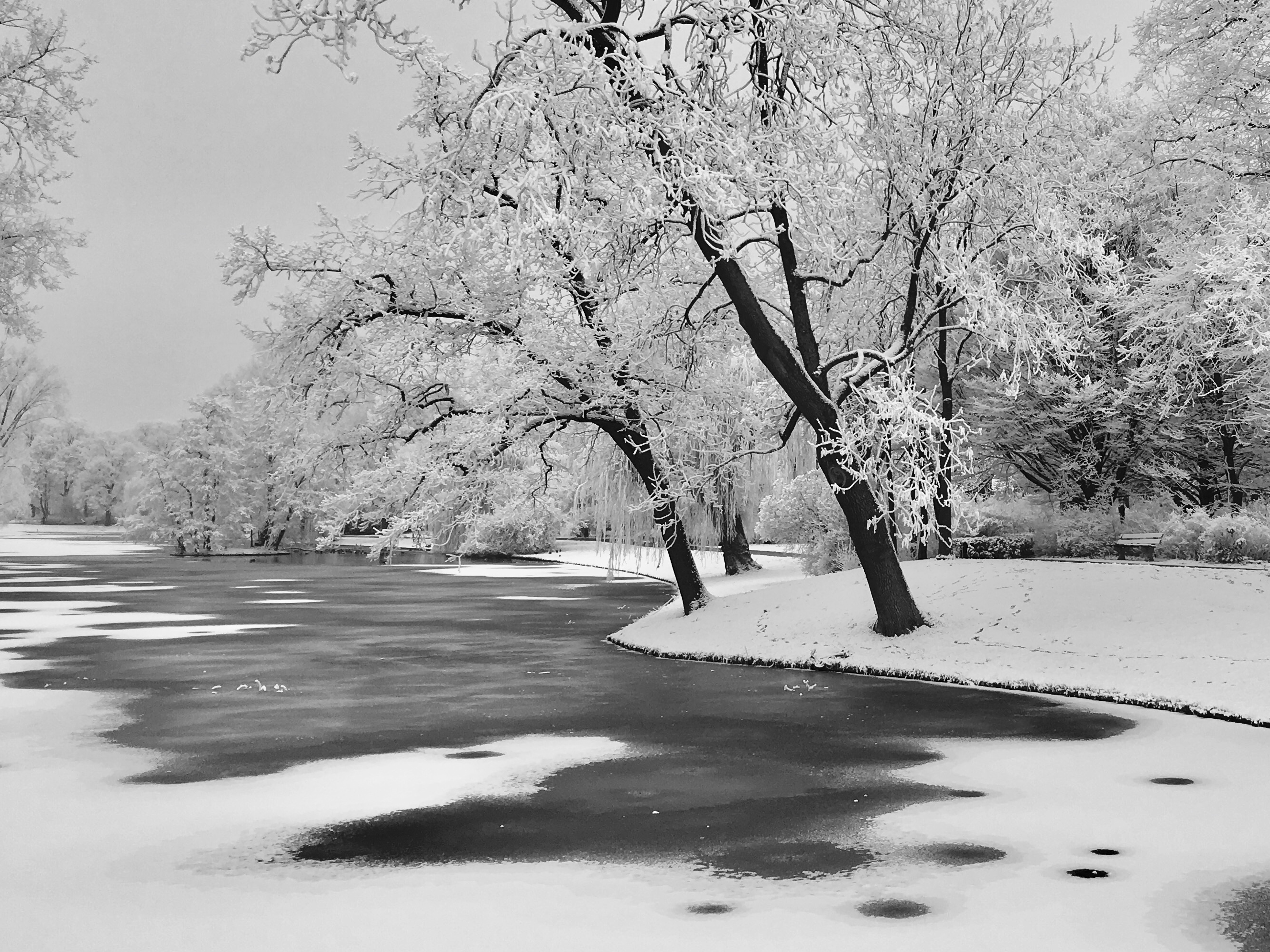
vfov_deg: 32.6
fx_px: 1614
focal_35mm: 44
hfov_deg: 41.6
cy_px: 310
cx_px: 958
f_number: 2.2
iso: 25
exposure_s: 1/962
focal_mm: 4.15
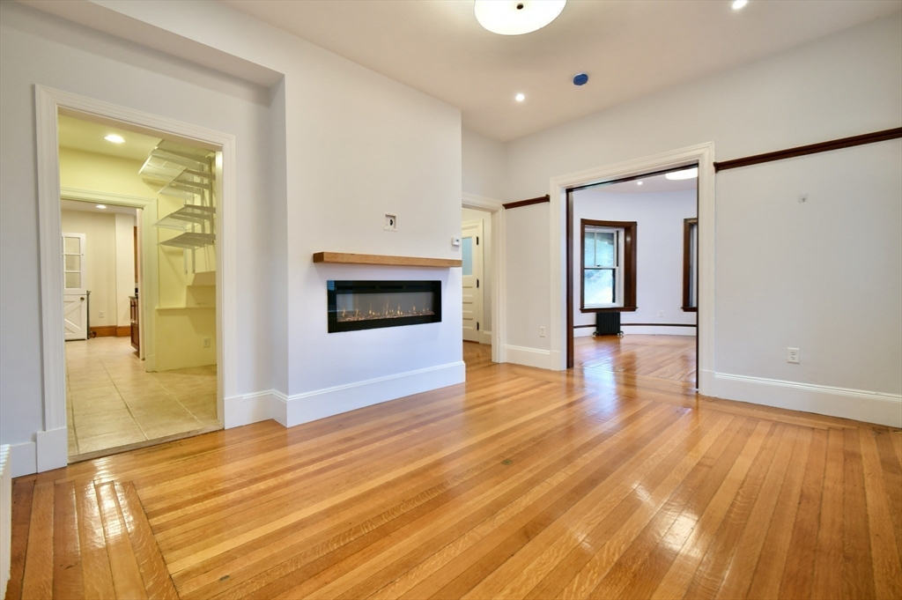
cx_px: 451
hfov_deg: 100.4
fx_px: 376
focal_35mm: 15
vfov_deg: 77.2
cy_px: 300
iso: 320
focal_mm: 10
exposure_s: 1/30
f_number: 4.5
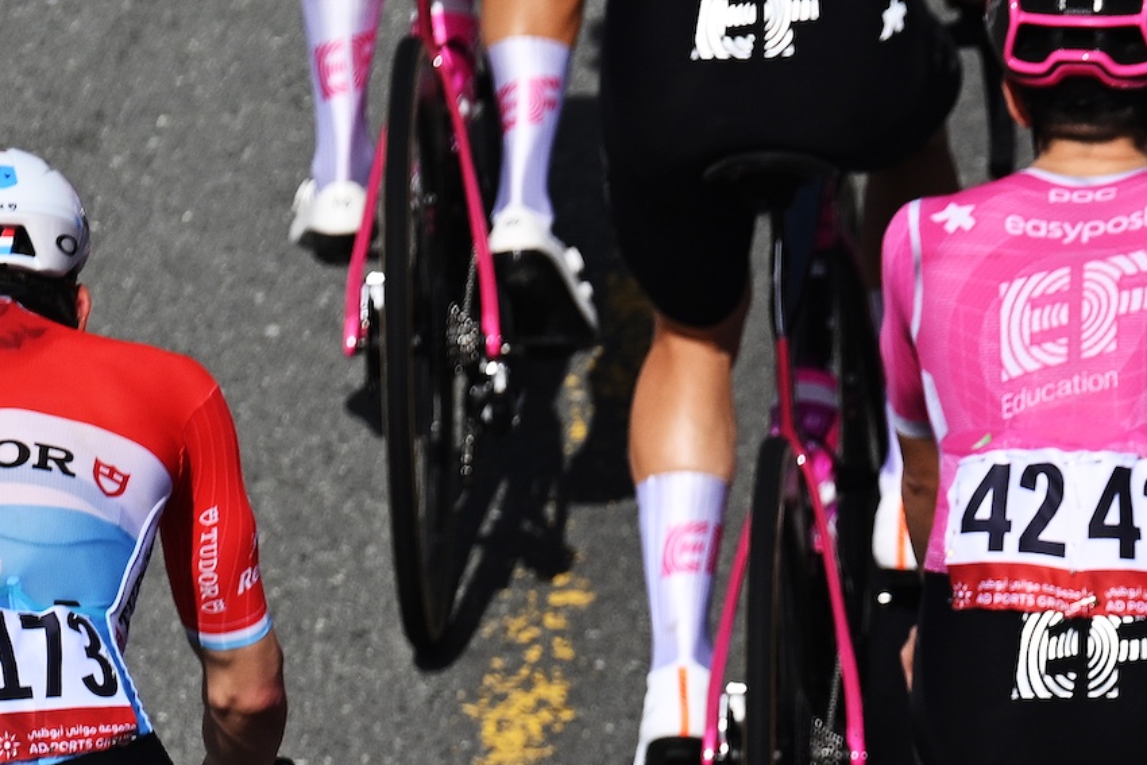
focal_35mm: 847
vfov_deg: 1.6
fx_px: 26989
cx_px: 1967
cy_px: 1147
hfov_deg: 2.4
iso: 250
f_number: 4.5
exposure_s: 1/4000
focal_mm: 200
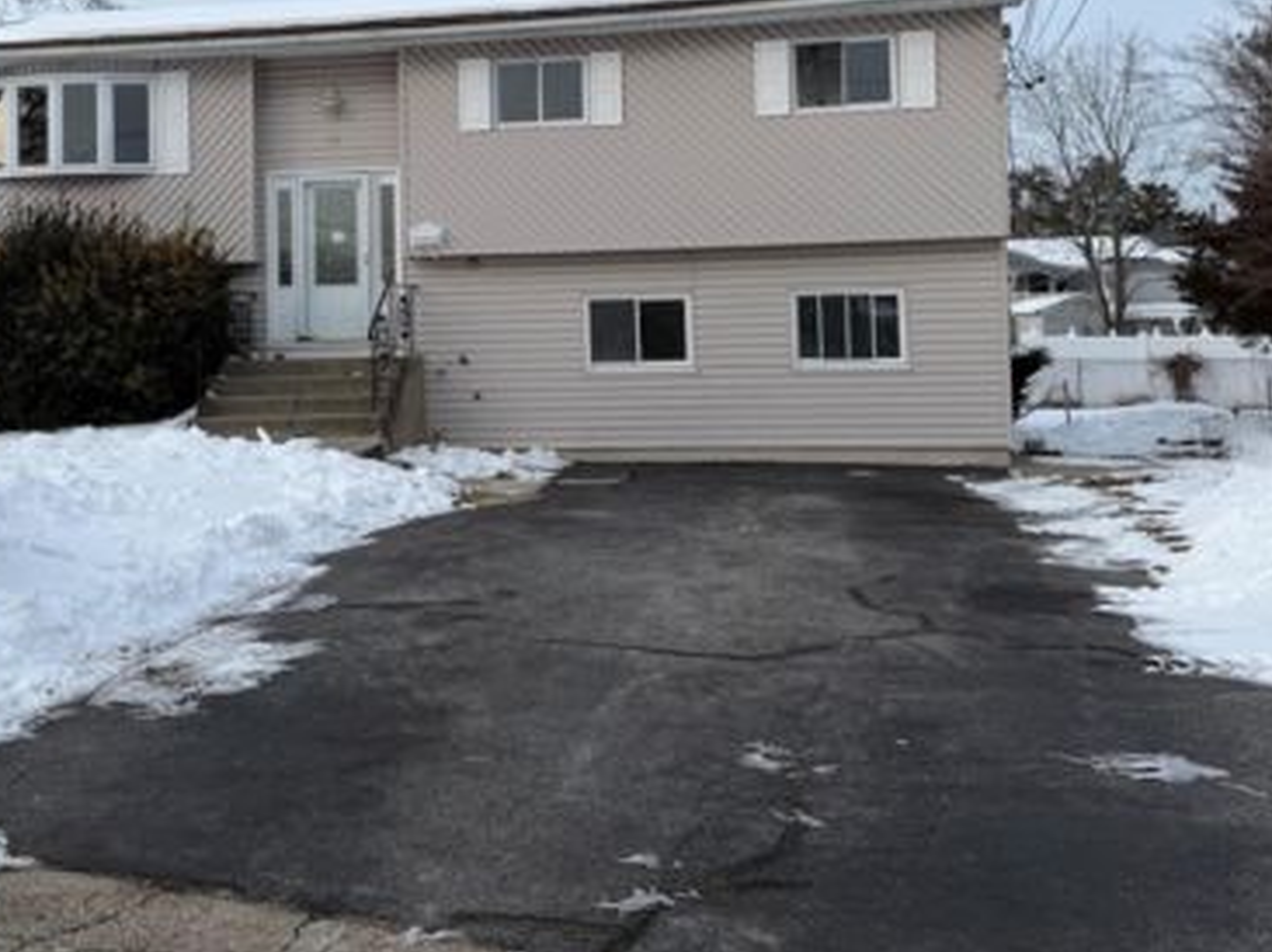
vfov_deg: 33.7
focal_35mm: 42
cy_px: 261
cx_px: 452
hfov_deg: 44.3
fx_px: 1542
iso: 80
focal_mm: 6.76
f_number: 1.78
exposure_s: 1/2053
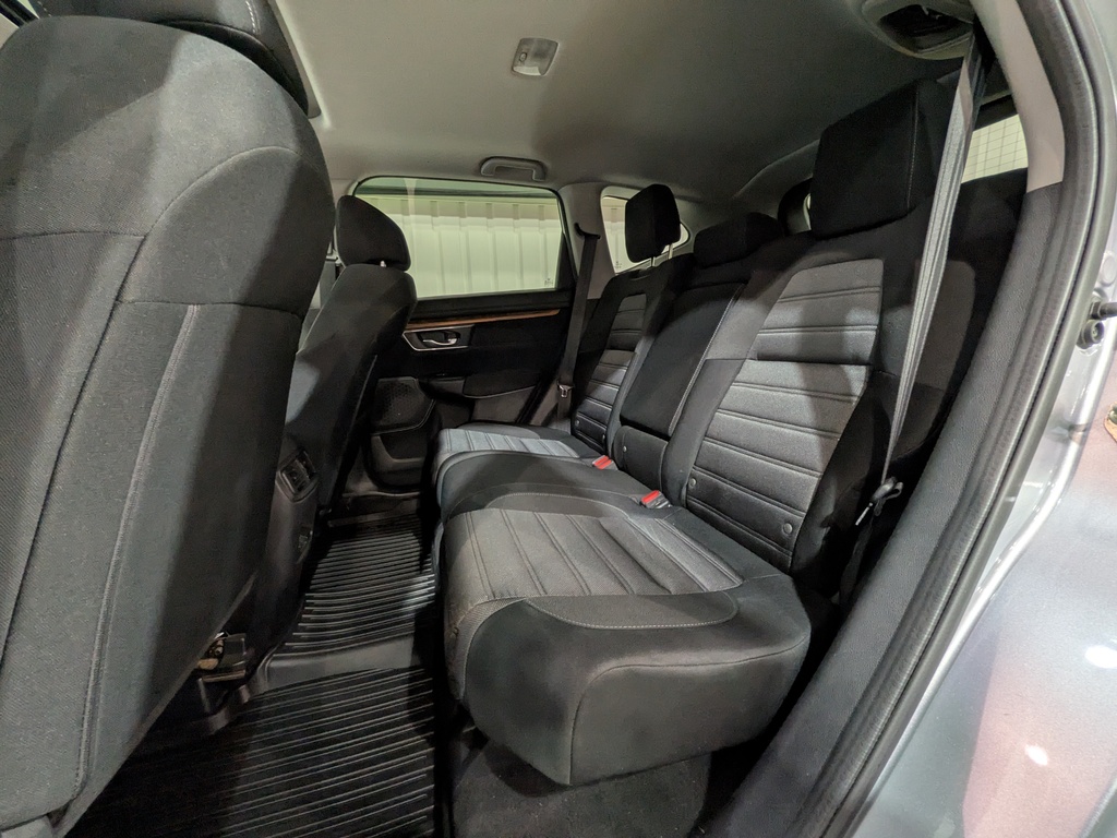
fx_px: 452
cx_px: 558
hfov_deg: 102.1
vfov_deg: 85.7
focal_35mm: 14
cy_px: 419
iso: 178
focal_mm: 1.83
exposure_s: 1/20
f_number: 2.2
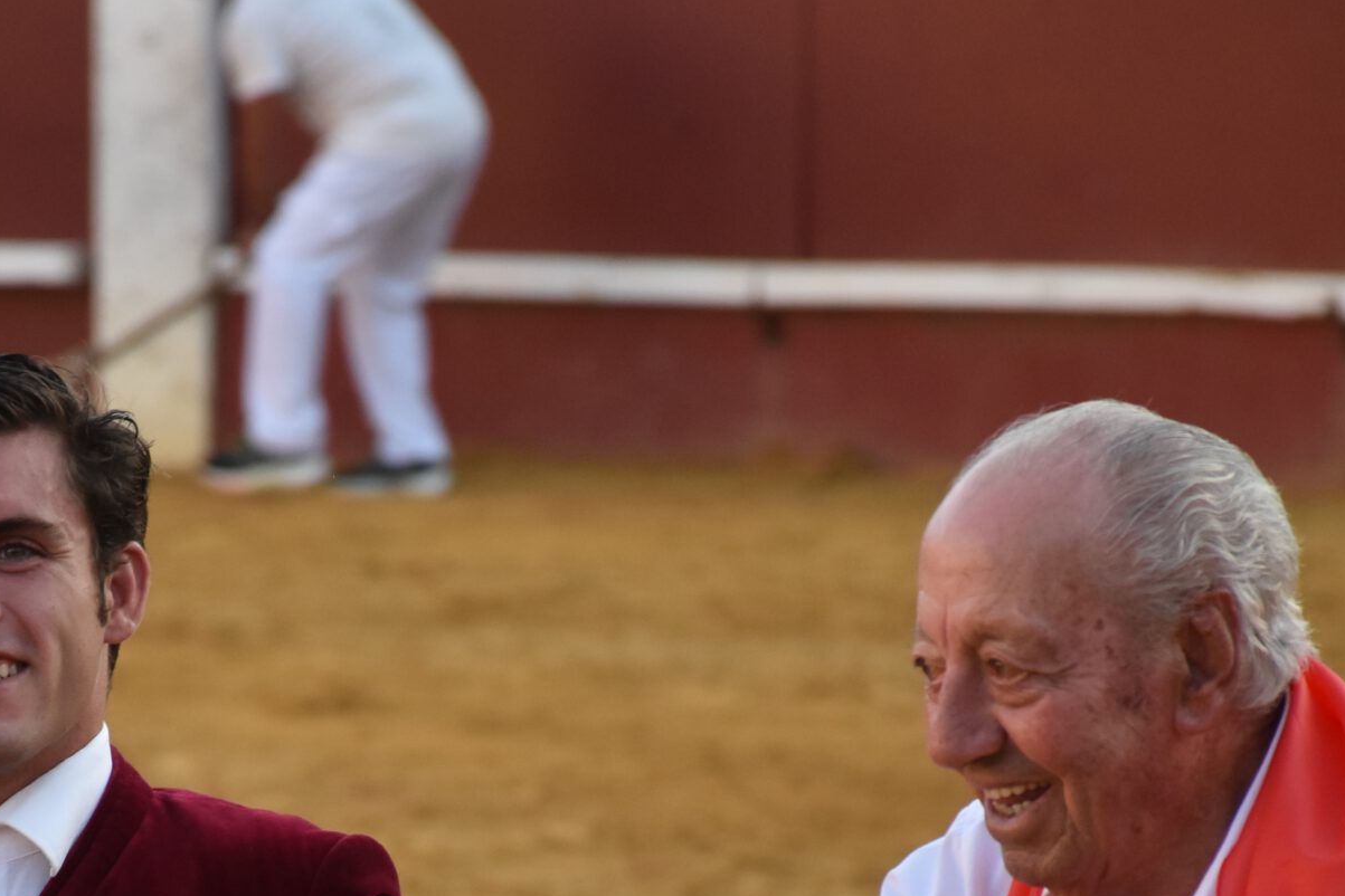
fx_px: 16699
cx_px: 382
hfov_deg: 4.6
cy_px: 933
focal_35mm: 447
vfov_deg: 3.1
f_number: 5.6
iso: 800
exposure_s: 1/500
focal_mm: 140
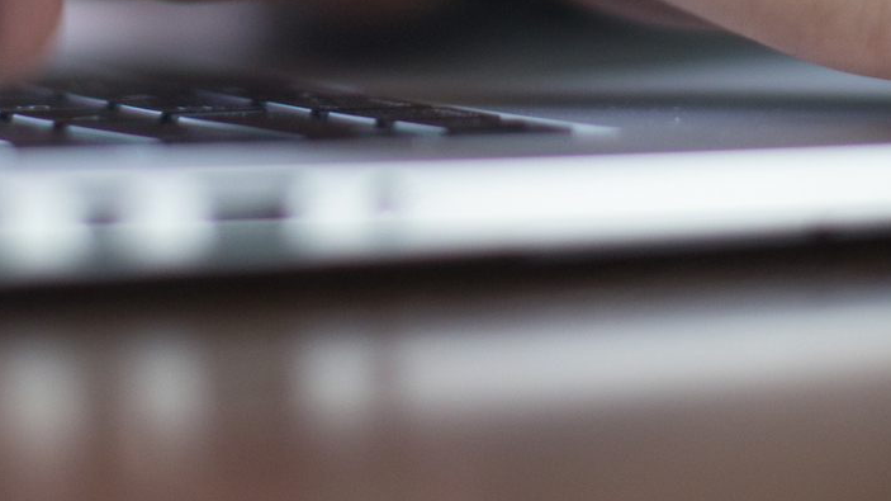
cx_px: 324
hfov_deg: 13.6
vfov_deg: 7.5
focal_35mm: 158
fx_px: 3732
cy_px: -346
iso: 800
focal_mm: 50
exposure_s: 1/50
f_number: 1.4
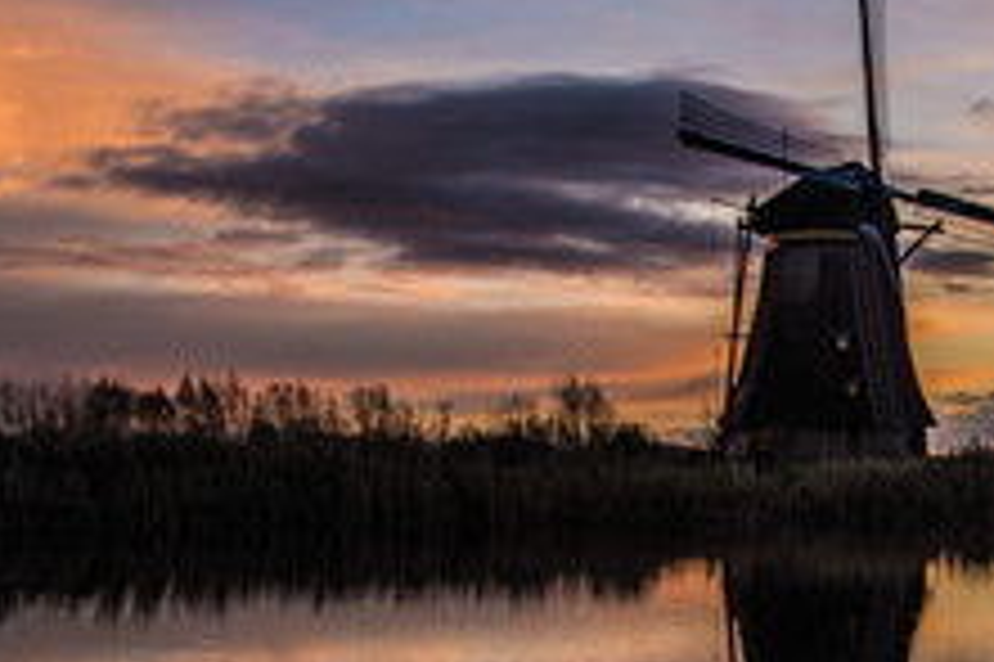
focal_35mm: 75
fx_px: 2069
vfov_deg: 18.1
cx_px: 877
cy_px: 491
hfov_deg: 26.2
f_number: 7.1
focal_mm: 36
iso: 100
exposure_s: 1/100
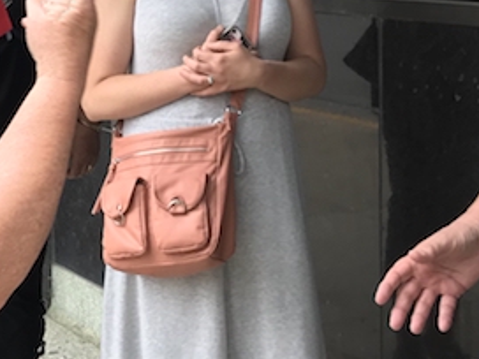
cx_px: 136
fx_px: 1425
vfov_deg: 14.3
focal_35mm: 103
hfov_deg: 19.0
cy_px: 83
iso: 25
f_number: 1.8
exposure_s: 1/120
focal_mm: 3.99
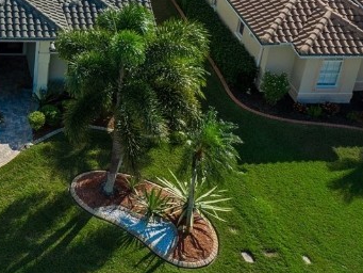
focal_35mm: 72
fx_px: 755
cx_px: -81
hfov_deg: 24.3
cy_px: -9
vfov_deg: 19.8
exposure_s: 1/120
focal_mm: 12.29
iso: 100
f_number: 2.8
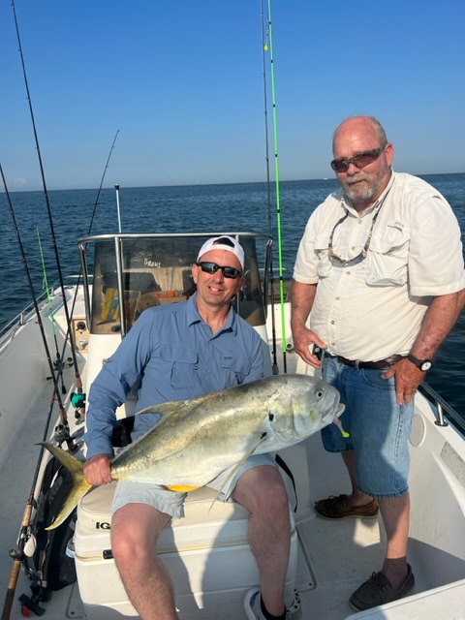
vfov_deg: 67.3
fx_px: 466
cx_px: 232
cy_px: 310
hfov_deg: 53.1
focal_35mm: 26
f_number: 1.5
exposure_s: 1/6993
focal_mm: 5.7
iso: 50
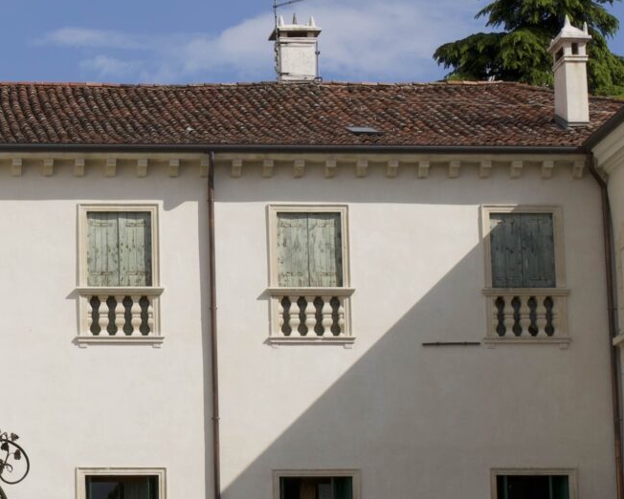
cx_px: -76
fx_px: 2383
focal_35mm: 129
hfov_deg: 14.5
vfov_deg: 12.0
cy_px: 293
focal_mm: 35
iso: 200
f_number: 16
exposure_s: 1/200
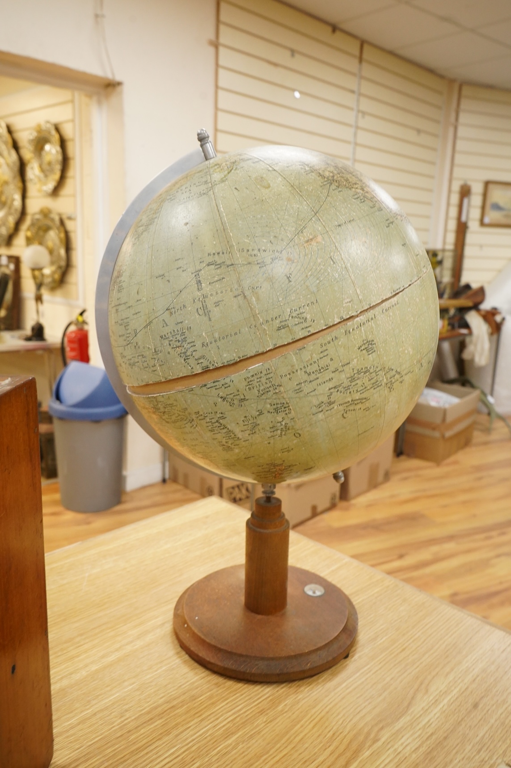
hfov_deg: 46.3
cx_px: 256
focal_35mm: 28
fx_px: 597
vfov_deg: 65.5
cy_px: 384
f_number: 8
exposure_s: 1/100
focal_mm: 28
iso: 4000
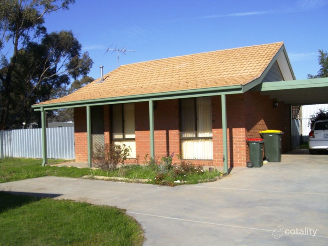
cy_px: 123
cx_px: 164
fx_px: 341
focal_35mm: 36
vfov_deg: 39.7
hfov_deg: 51.4
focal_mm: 6
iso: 80
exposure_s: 1/640
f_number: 4.8
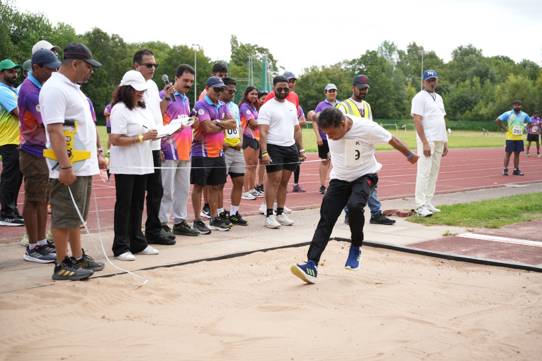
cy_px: 180
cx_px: 271
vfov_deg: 28.4
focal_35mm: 47
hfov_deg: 41.6
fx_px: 713
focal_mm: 47.4
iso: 250
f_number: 2.8
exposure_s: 1/1250
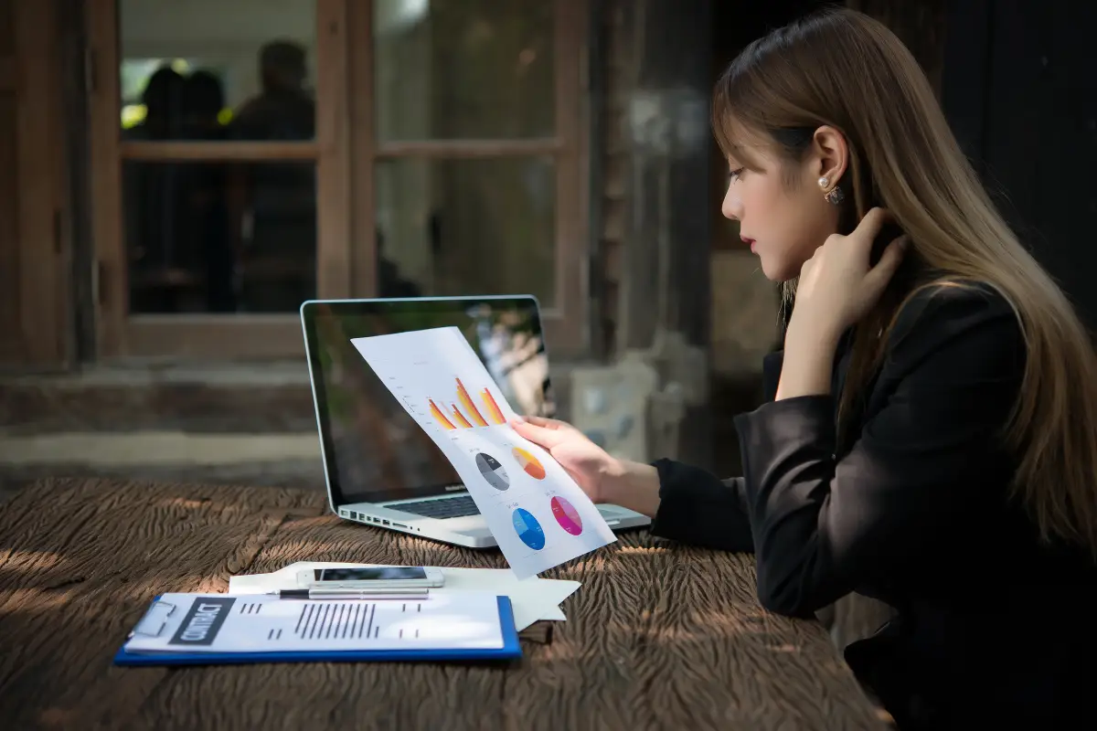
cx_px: 548
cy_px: 366
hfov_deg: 33.4
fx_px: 1828
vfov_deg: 22.6
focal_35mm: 60
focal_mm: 60
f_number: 3.5
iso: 400
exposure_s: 1/160
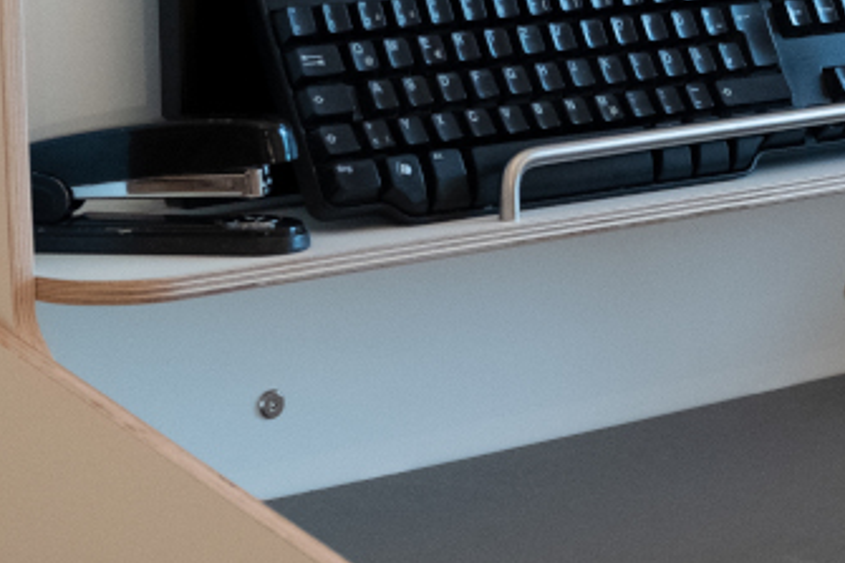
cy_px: 202
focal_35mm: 129
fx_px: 3026
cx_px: 951
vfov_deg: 10.6
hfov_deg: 15.4
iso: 1600
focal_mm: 24.3
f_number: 3.2
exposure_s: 1/200
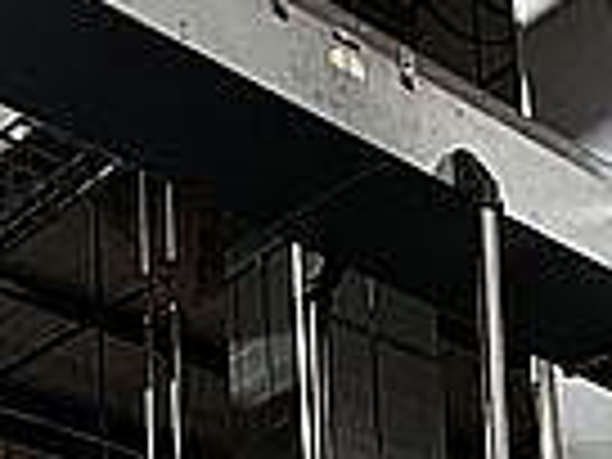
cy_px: 788
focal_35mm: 122
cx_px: 324
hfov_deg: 16.1
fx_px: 2157
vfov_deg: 11.4
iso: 200
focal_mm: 5.96
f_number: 1.6
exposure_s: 1/60
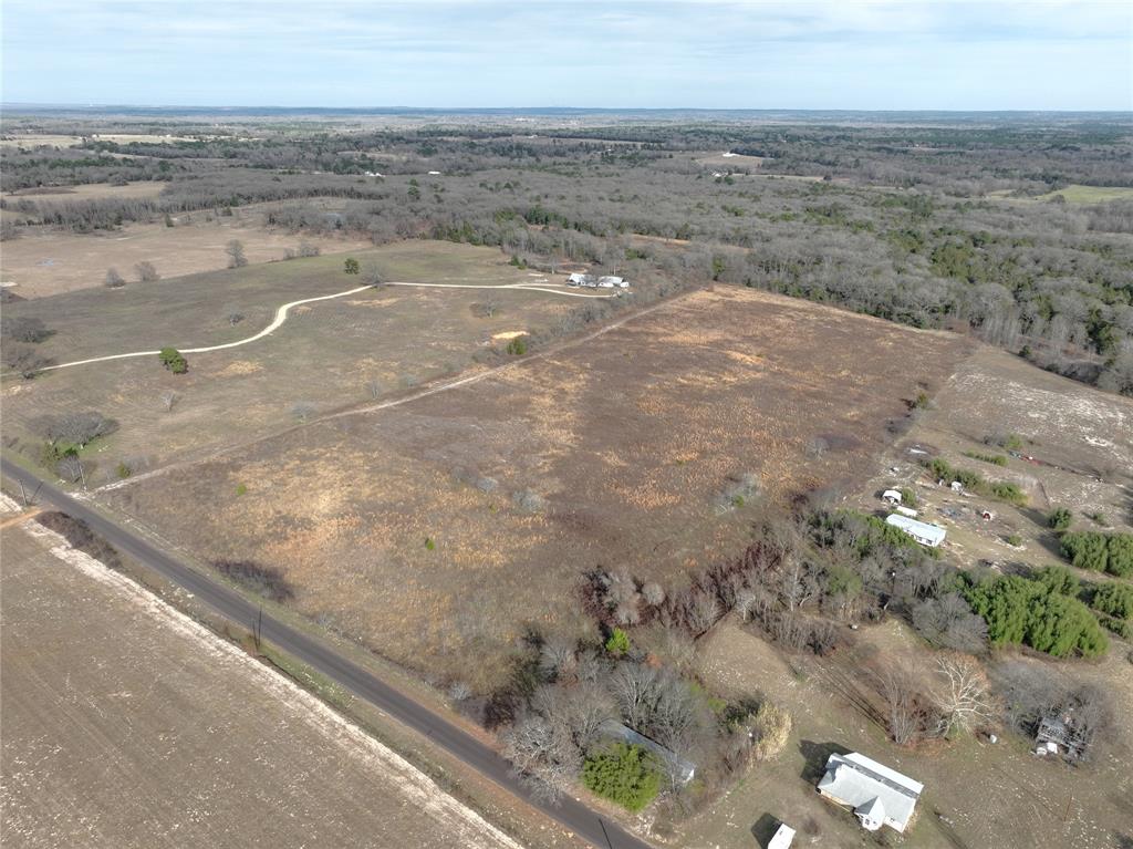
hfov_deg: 71.6
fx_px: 785
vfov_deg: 56.8
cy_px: 424
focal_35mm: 24
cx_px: 566
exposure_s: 1/350
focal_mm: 12.29
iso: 100
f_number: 5.6
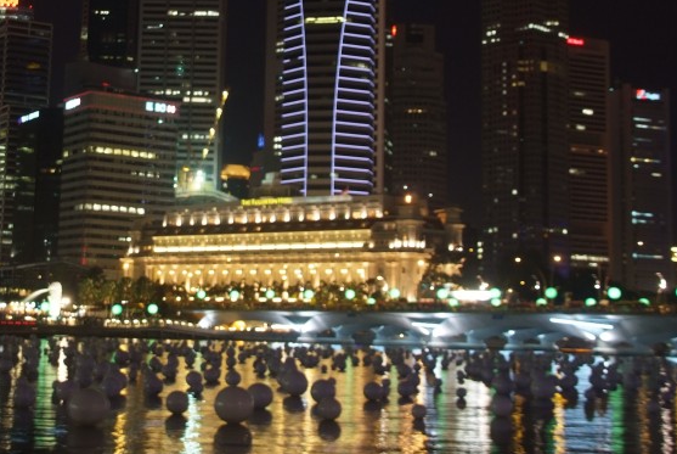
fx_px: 1318
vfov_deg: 19.4
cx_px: 194
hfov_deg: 28.5
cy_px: 104
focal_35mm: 70
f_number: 4
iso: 400
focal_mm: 26
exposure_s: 1/2
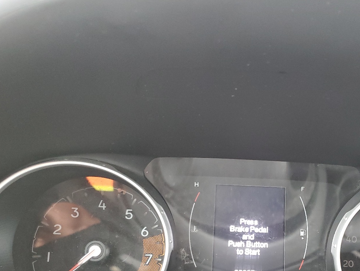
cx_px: 265
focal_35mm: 42
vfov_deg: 33.4
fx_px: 437
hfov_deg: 43.5
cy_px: 216
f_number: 1.5
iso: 322
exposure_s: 1/30
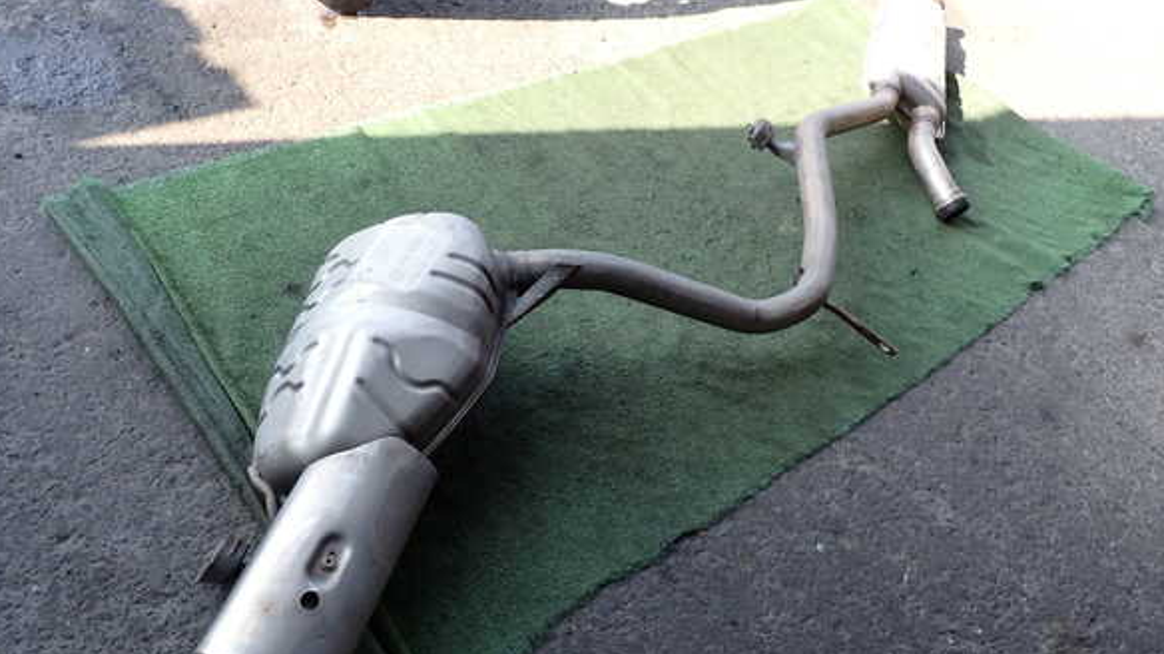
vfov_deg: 41.3
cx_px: 572
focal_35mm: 28
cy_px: 379
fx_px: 864
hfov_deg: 67.9
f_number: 2.8
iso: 100
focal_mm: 4.5
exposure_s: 1/125
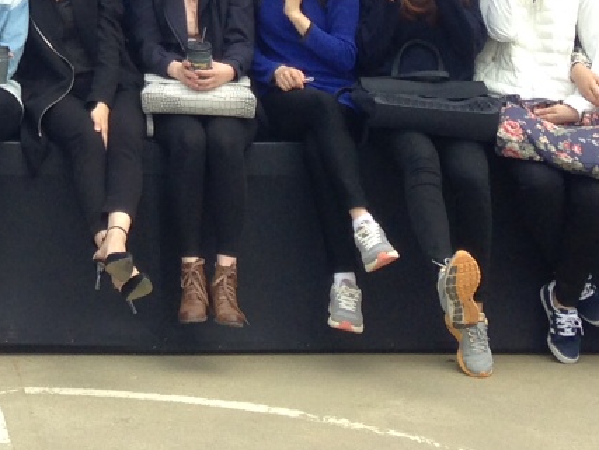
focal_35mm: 126
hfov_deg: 15.1
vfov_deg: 11.2
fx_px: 2182
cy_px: -272
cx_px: -118
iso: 50
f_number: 2.4
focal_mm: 4.12
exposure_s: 1/713
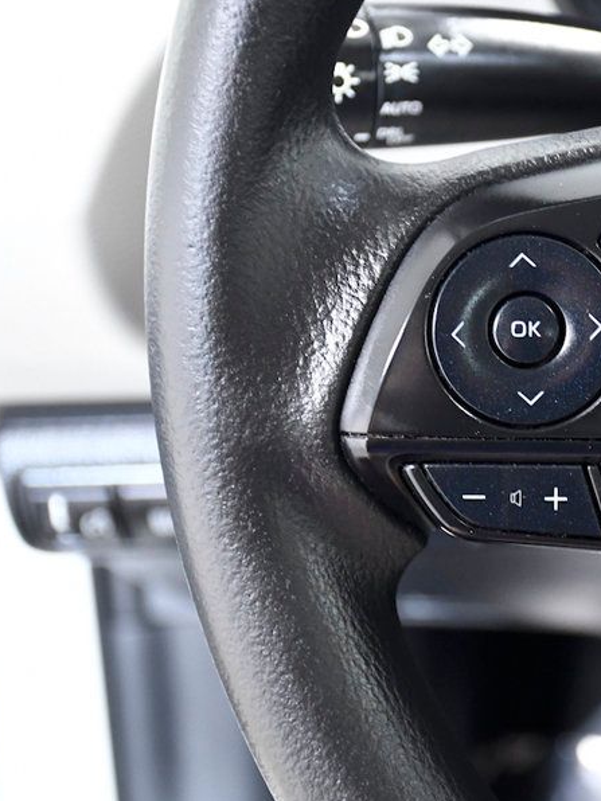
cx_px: 563
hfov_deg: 11.9
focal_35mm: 124
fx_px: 2871
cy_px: 362
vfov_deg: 15.9
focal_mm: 50
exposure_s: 1/50
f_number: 4.8
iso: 2500
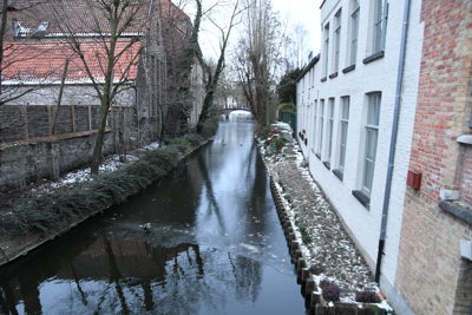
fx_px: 315
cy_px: 158
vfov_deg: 53.2
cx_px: 236
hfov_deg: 73.7
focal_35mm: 24
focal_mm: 16
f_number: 5
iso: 2500
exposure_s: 1/60
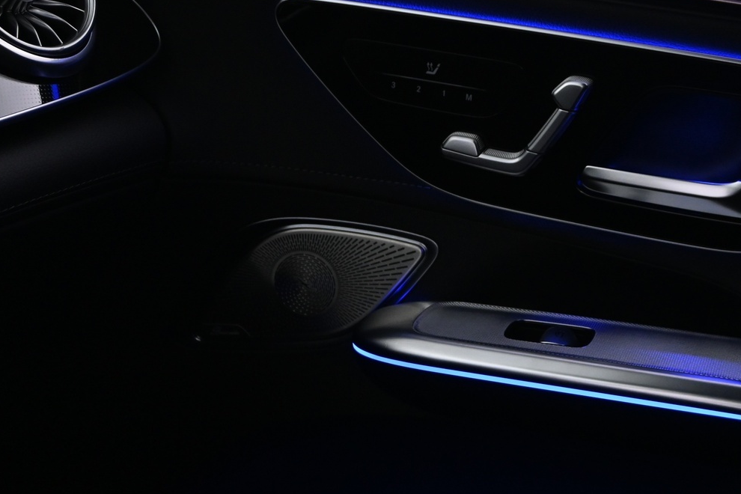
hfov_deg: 35.5
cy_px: 170
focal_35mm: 55
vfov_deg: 24.4
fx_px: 1137
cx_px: 526
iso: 1600
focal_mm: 22.5
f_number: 4
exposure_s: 1/30
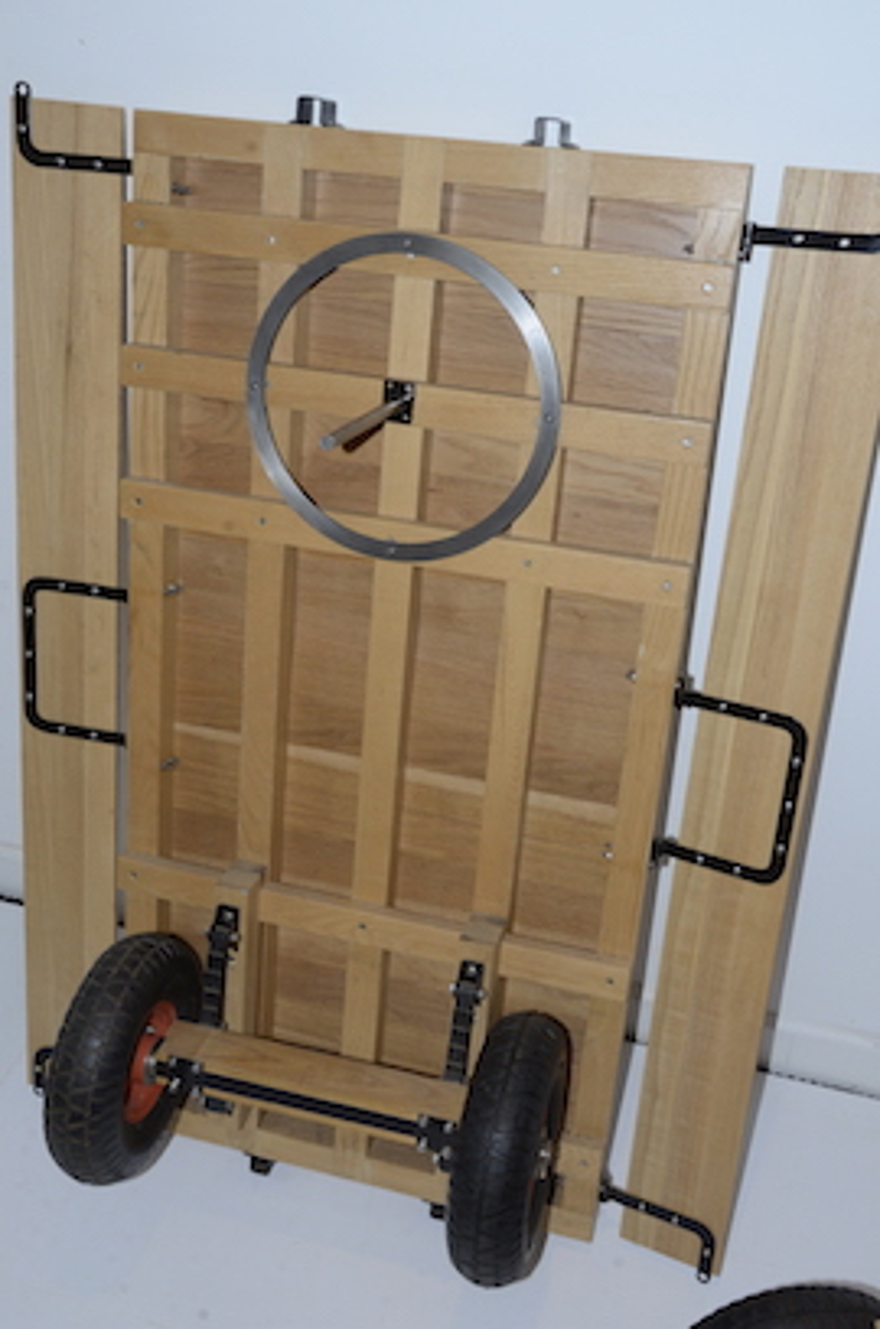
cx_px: 440
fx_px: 1437
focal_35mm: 39
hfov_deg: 34.0
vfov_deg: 49.7
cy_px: 664
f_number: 14
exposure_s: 1/60
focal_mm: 26
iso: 800
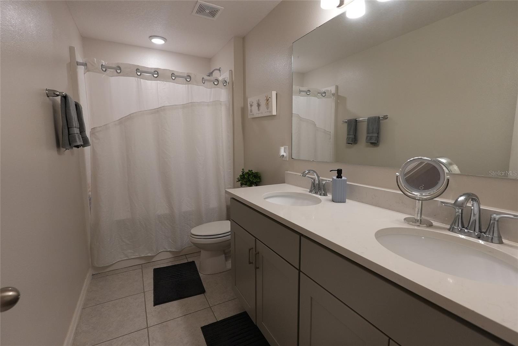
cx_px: 259
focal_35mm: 16
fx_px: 230
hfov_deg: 96.7
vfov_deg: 73.8
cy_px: 173
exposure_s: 1/160
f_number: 4
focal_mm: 11
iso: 640
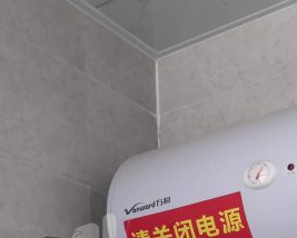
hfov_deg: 24.1
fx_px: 695
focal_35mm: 79
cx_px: 156
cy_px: 245
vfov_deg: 18.8
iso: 500
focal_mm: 3.95
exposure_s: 1/20
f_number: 1.8
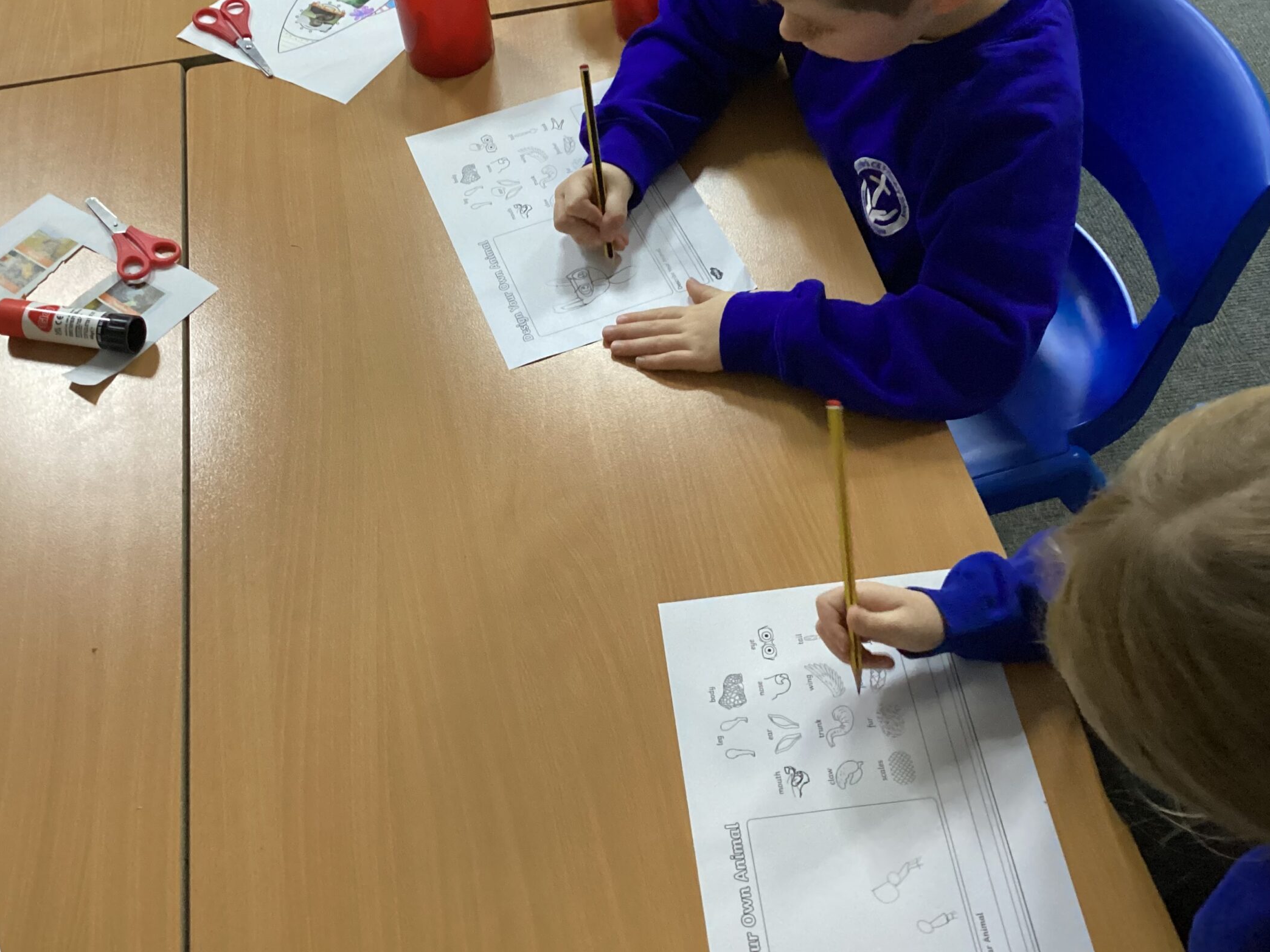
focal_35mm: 38
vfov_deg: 37.6
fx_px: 1394
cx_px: 611
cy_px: 389
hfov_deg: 49.0
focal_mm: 3.3
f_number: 2.4
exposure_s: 1/40
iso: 400
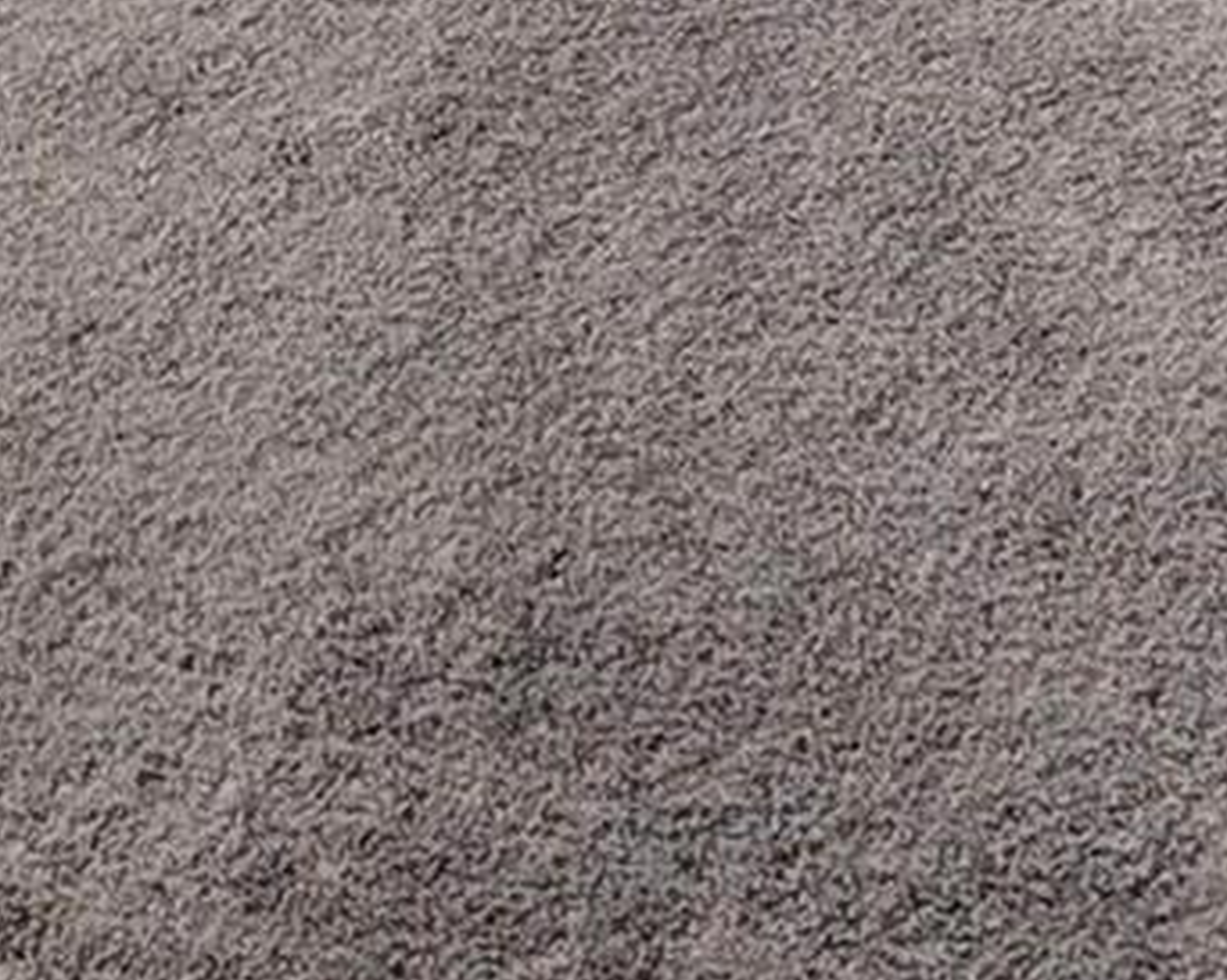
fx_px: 2540
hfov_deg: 27.2
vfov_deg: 14.9
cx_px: 592
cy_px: -1285
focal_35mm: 70
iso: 49
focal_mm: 2.02
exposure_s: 1/527
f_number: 1.7
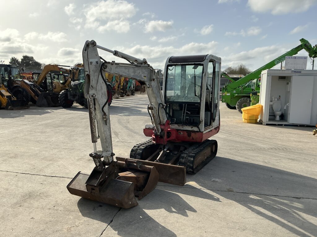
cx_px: 158
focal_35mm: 28
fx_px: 256
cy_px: 118
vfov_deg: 49.7
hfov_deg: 63.4
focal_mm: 3
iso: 25
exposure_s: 1/2227
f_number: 1.8
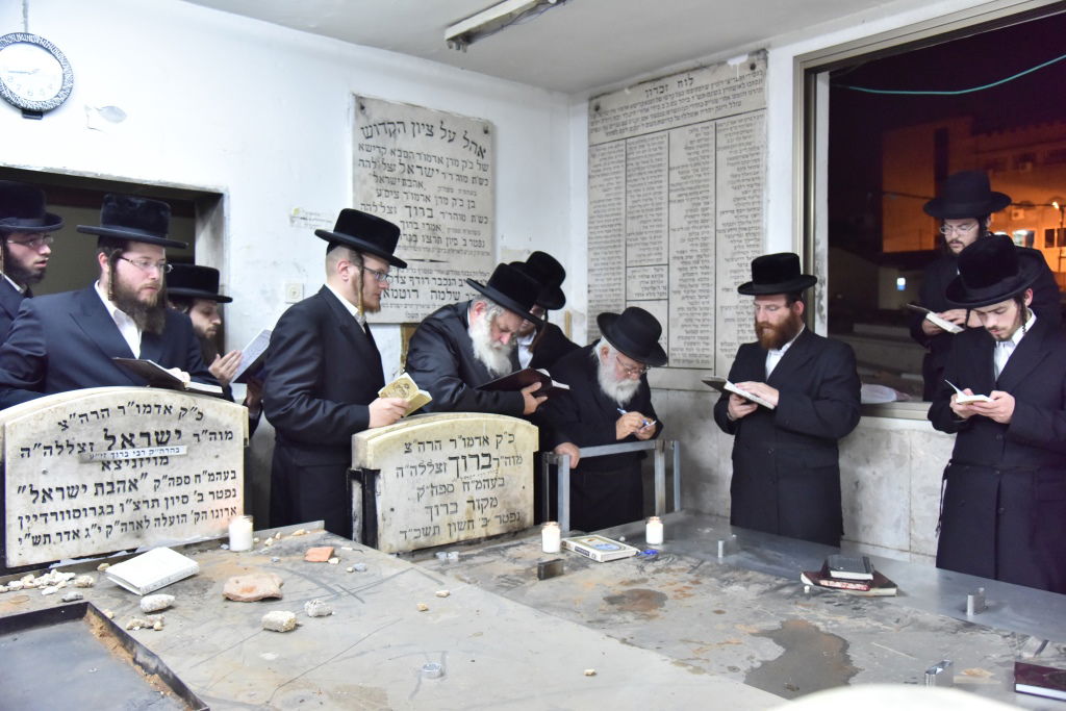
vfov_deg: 43.6
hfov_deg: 61.9
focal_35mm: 30
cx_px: 533
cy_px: 356
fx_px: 888
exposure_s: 1/80
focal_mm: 30
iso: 2500
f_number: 4
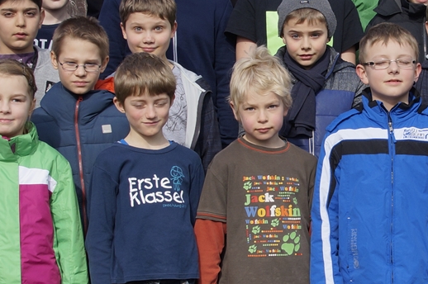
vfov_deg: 9.8
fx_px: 1650
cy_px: 156
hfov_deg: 14.7
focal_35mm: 139
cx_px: 354
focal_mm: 30
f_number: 8
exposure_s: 1/200
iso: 100
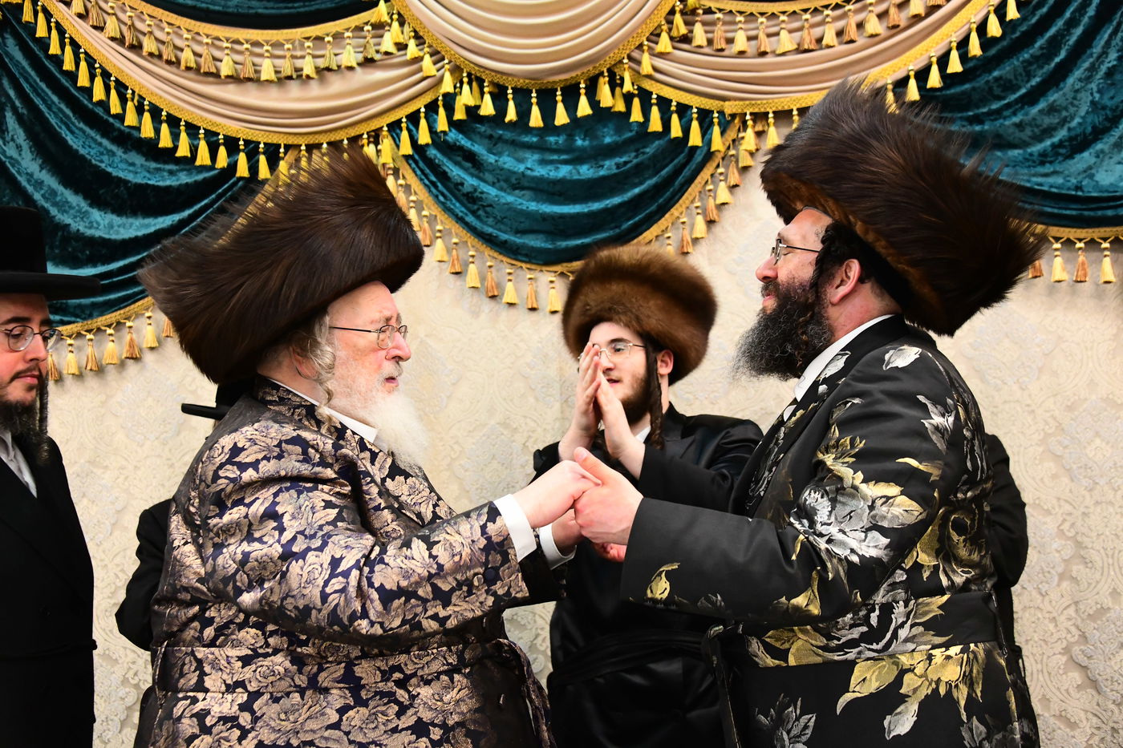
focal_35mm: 56
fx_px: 1747
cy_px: 374
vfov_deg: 24.2
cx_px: 562
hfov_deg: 35.6
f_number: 5.6
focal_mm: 56
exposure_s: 1/320
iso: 5000
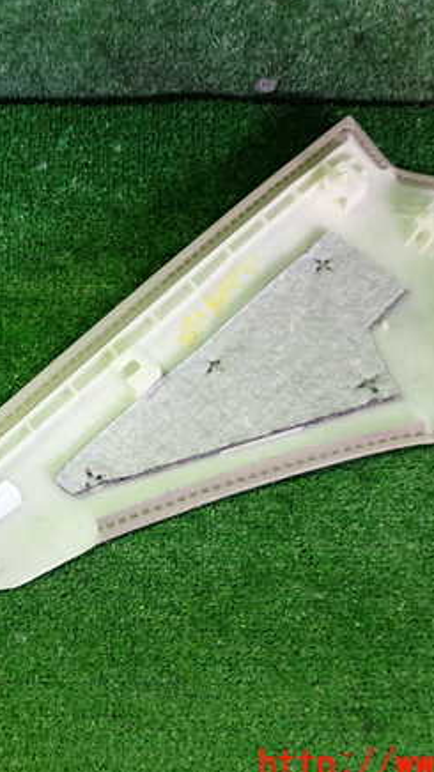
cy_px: 390
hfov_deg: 26.3
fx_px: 921
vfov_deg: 45.5
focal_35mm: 45
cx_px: 128
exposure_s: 1/30
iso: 640
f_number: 2.3
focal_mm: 5.4
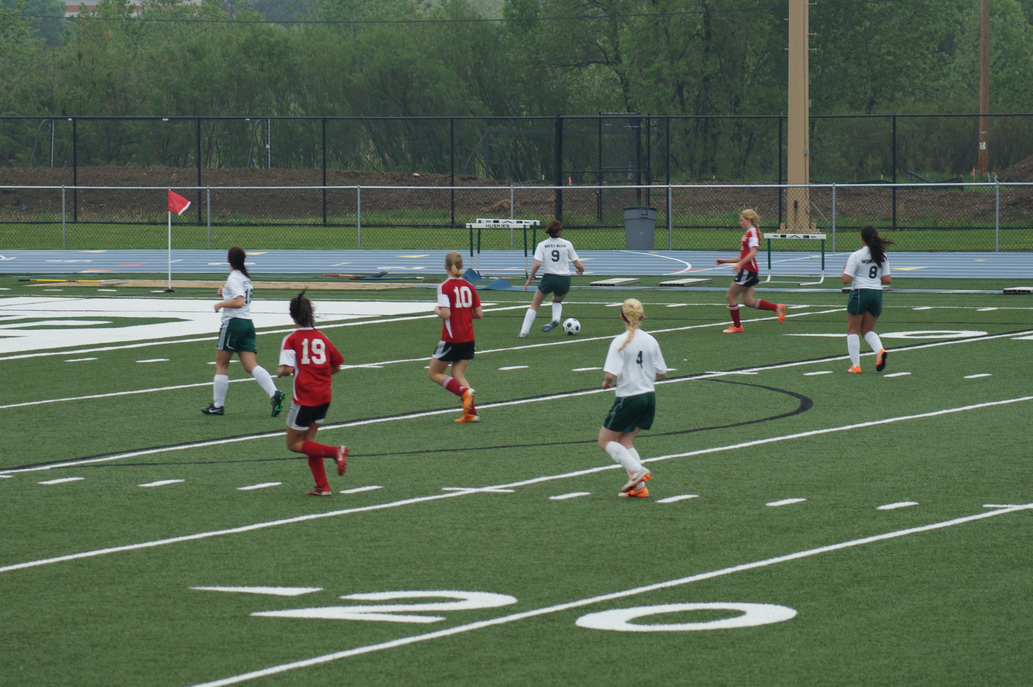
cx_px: 516
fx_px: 5804
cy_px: 344
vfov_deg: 6.8
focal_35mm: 202
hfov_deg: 10.2
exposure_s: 1/250
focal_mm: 135
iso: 250
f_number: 5.6
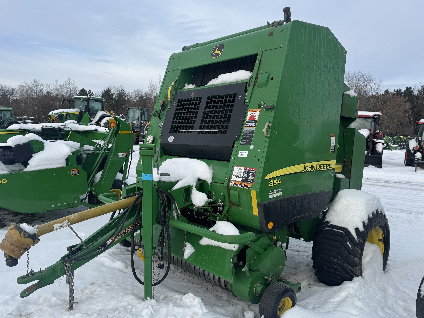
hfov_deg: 65.2
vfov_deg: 51.3
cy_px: 173
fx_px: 331
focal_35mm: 27
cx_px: 196
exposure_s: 1/1678
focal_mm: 6.76
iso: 80
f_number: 1.78
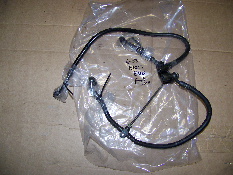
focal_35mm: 36
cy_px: 88
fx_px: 242
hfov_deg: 51.4
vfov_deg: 39.7
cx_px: 116
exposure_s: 1/30
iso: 64
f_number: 2.8
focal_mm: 5.85
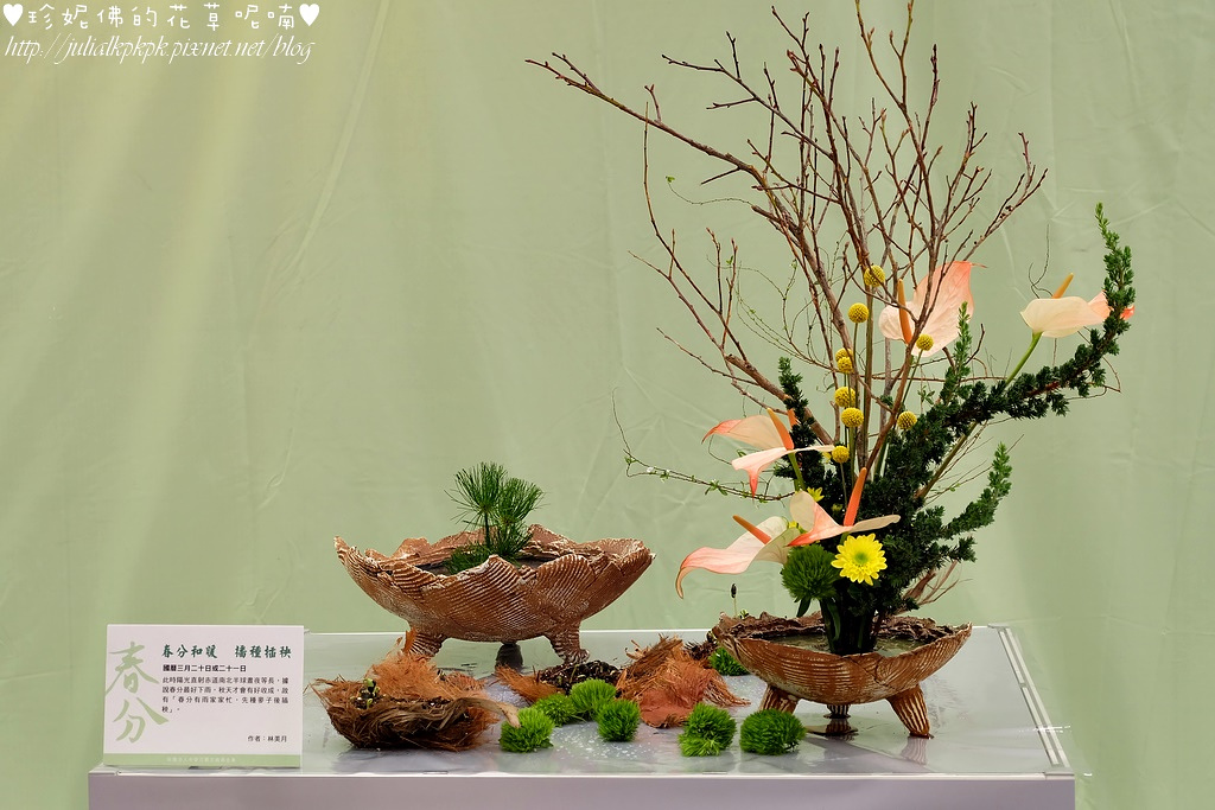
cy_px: 405
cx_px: 608
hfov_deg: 27.0
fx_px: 2531
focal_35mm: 75
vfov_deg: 18.2
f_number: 5.6
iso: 640
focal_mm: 50
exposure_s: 1/30
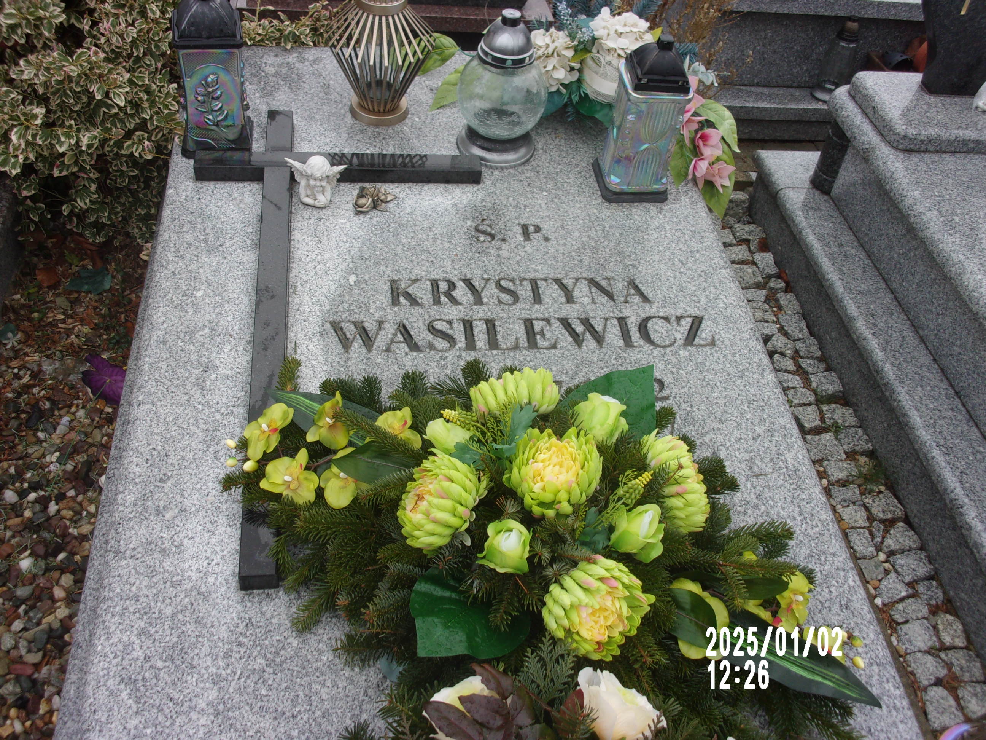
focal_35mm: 36
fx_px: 1025
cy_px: 370
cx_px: 493
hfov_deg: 51.4
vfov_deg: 39.7
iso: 80
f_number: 4.5
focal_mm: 6.4
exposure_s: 1/70
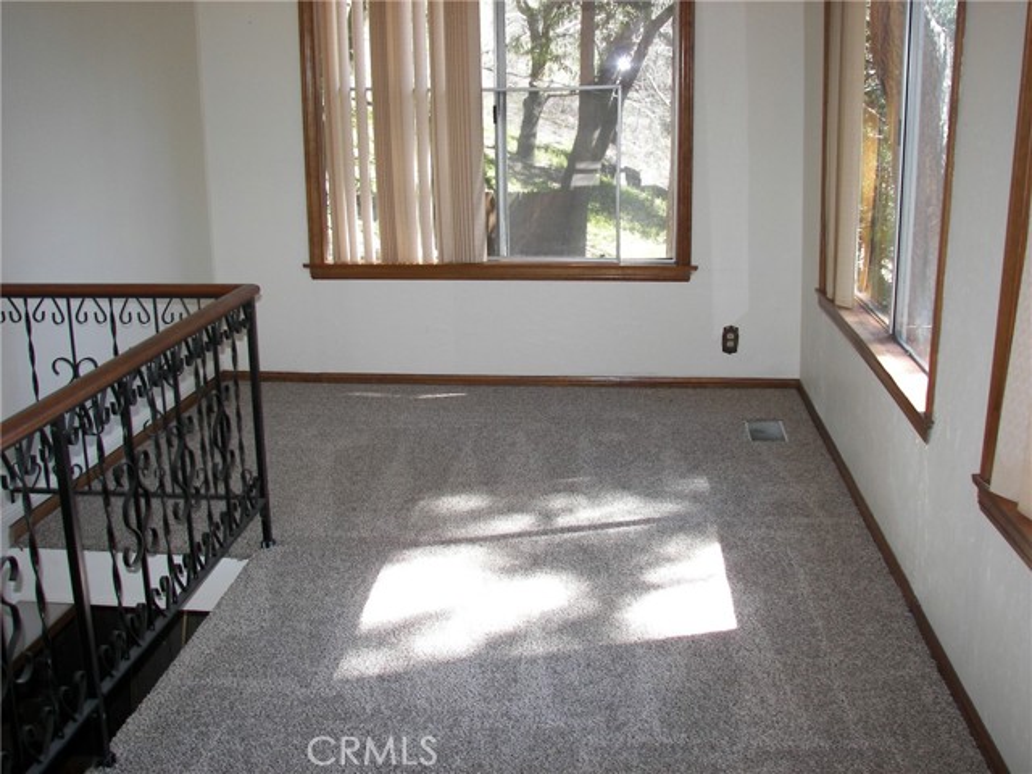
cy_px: 387
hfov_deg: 51.4
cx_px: 516
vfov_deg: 39.7
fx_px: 1073
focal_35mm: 36
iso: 50
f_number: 2.8
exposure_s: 1/50
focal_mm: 6
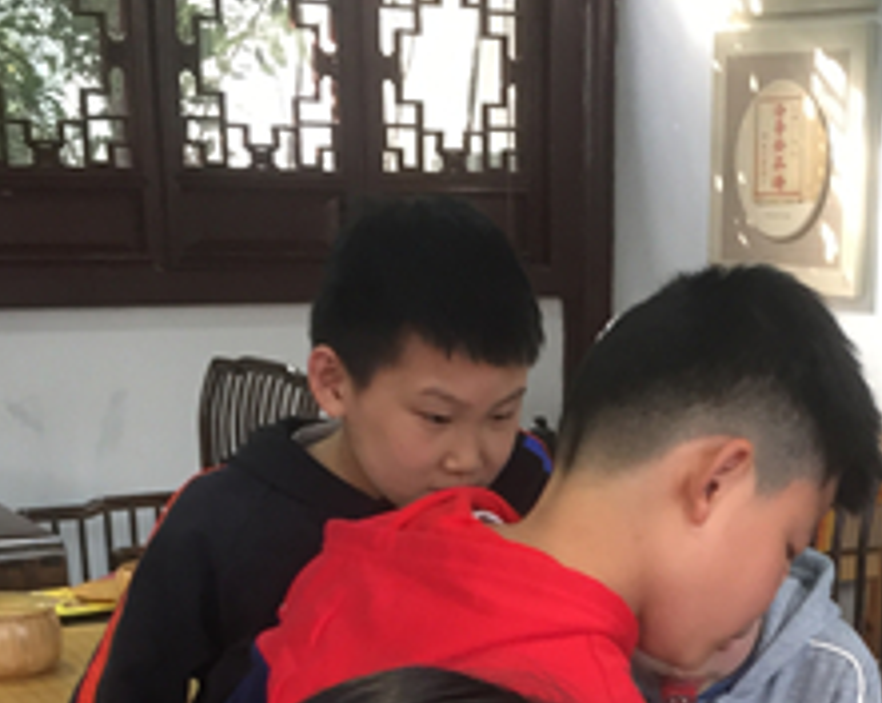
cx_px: 678
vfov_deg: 18.7
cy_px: 855
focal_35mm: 77
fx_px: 2006
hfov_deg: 24.5
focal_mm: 4.15
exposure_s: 1/33
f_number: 2.2
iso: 100
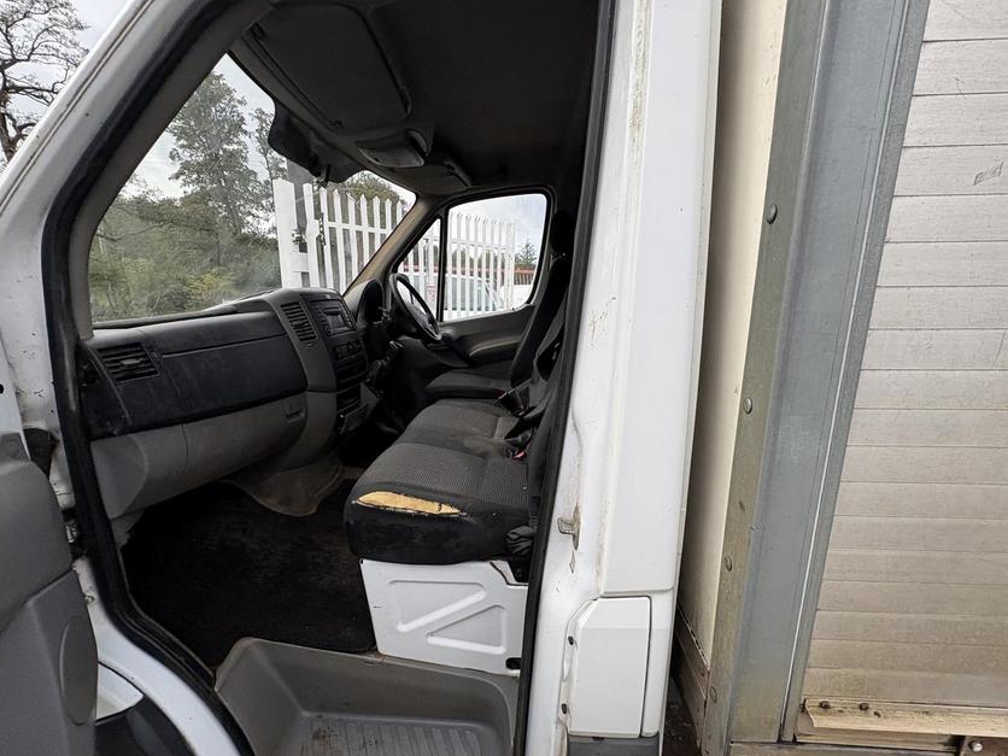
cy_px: 398
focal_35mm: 15
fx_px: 437
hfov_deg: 98.2
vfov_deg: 81.7
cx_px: 511
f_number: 2.2
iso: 40
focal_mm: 2.22
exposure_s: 1/470
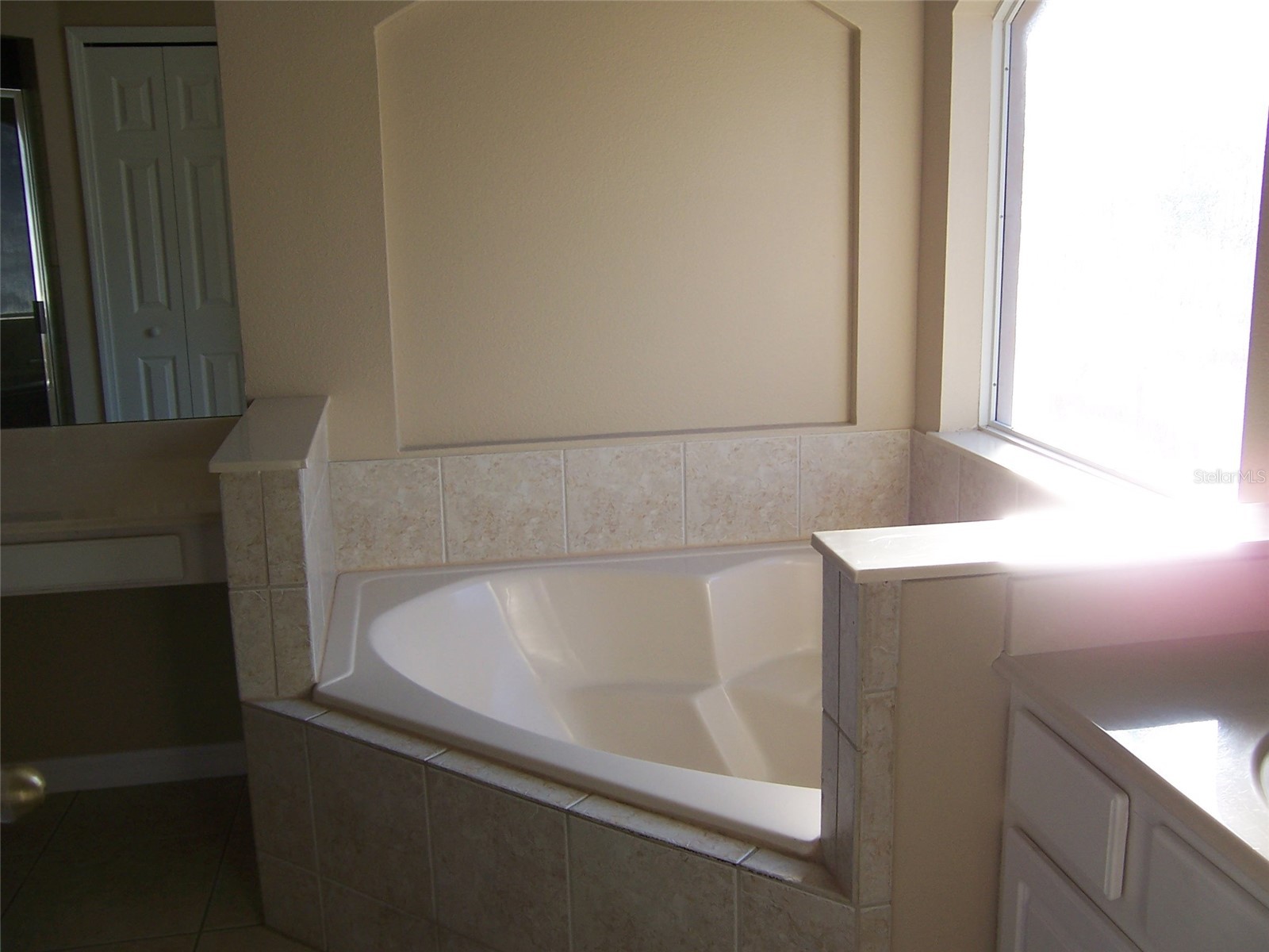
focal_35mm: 33
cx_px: 634
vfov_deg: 42.9
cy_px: 476
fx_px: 1210
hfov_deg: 55.4
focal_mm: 5.5
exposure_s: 1/125
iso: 80
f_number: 3.4
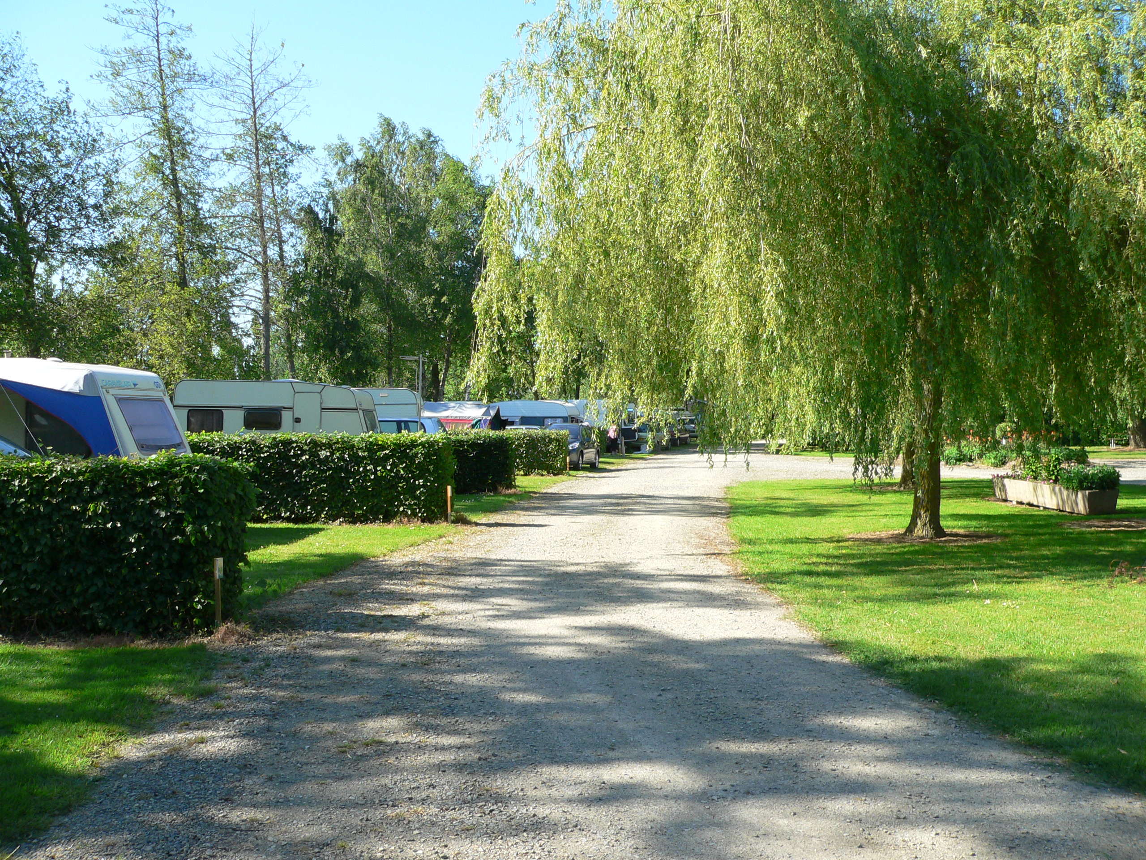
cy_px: 430
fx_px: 1192
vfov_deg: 39.7
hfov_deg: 51.4
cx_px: 573
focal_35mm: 36
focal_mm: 6
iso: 80
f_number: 2.8
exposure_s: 1/400
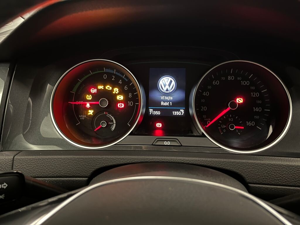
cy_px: 112
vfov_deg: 53.1
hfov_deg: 67.3
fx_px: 225
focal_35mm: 26
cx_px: 150
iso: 500
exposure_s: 1/13
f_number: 1.6
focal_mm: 5.1
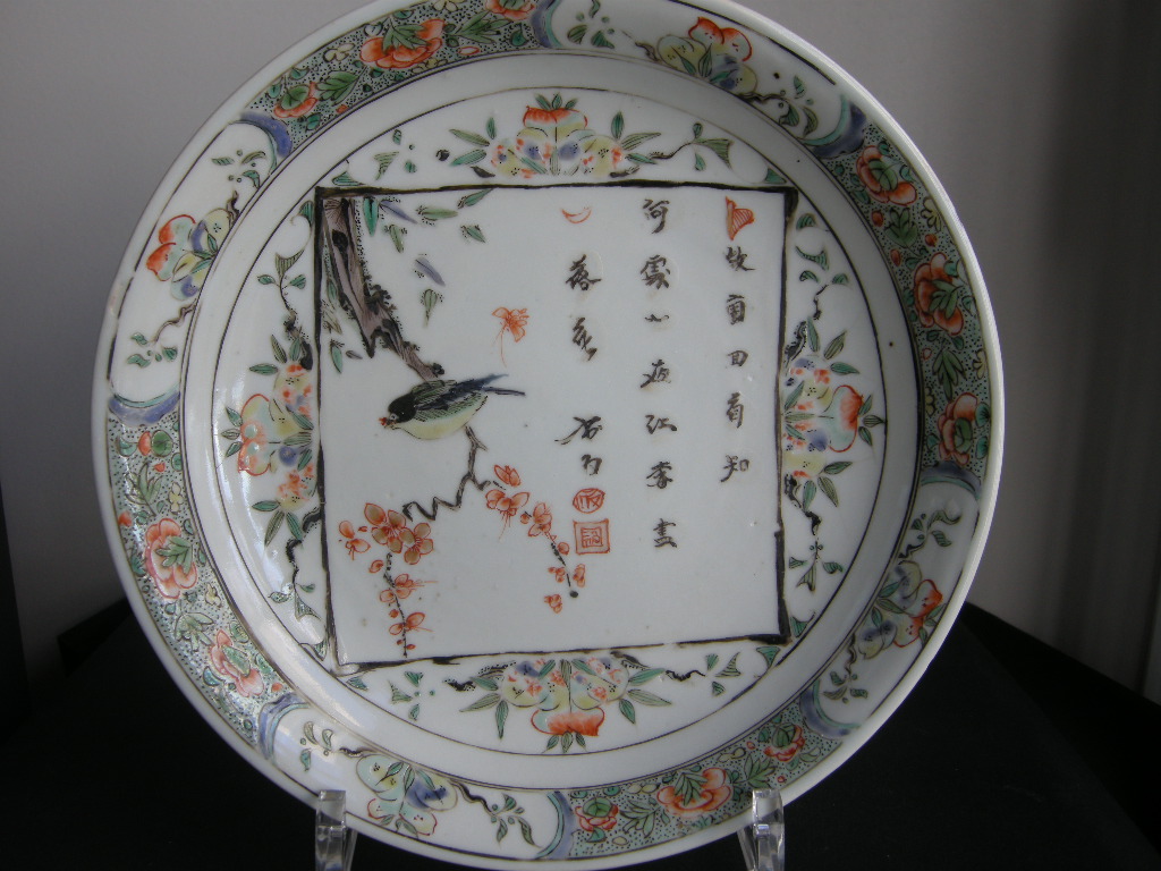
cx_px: 580
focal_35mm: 35
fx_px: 1174
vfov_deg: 40.7
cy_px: 436
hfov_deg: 52.6
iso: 64
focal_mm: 7.5
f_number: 3
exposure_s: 1/49.7
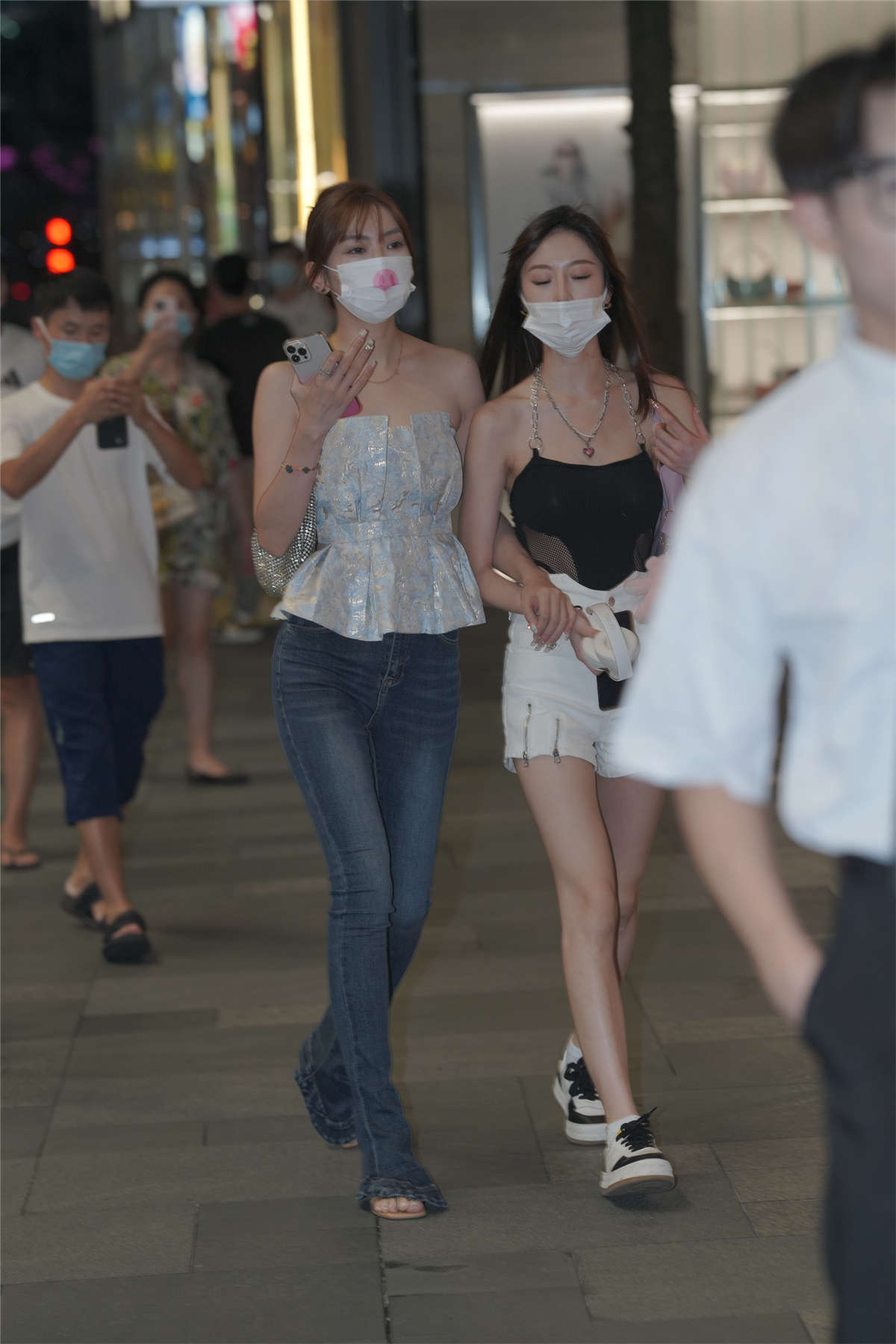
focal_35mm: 135
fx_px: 5040
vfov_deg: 15.2
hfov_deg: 10.2
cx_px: 448
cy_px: 672
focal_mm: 135
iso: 800
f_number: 4
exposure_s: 1/200
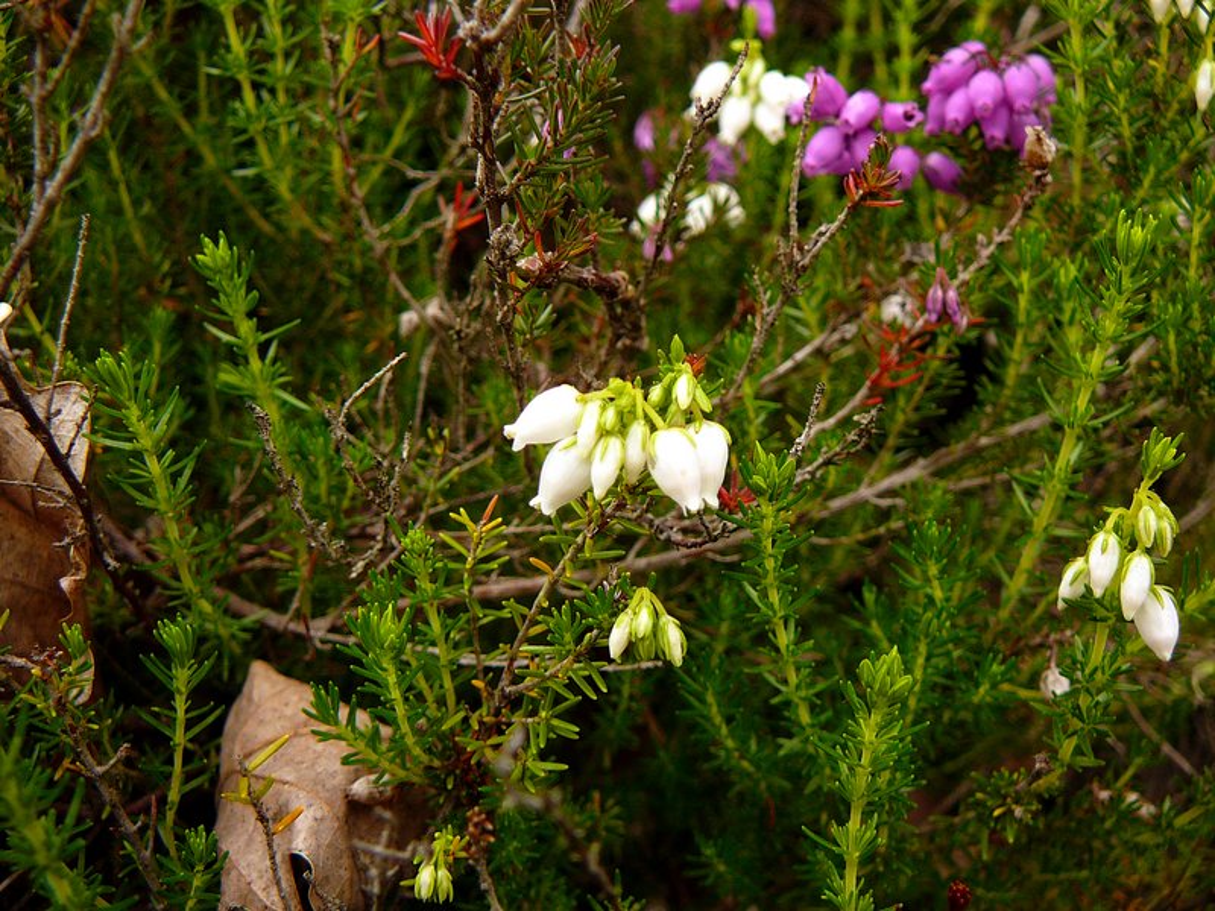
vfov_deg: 40.7
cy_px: 456
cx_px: 608
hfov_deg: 52.6
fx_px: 1228
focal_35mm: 35
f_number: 2.8
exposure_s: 1/80
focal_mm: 5.2
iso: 80
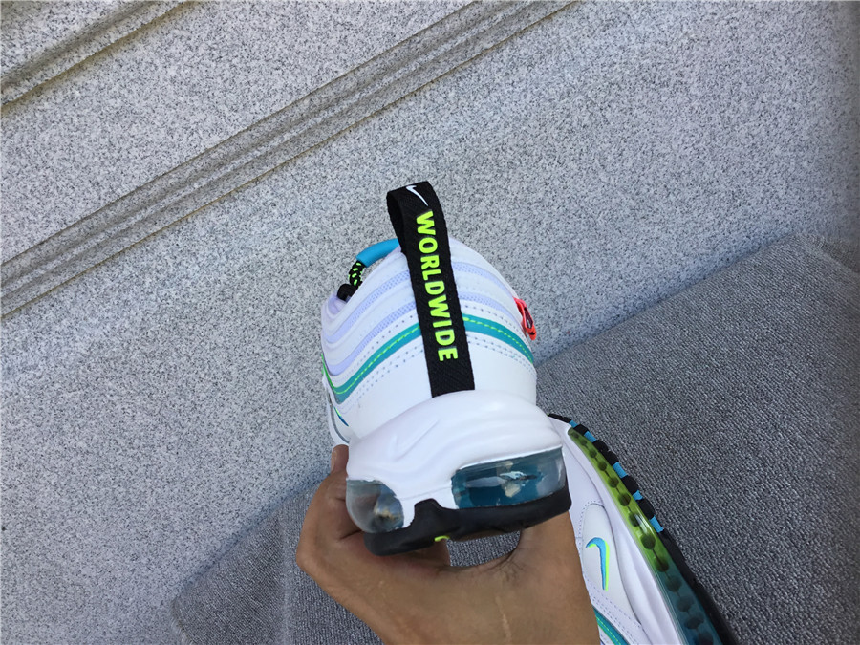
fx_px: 770
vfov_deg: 45.4
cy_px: 322
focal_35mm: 31
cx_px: 430
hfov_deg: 58.4
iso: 25
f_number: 2.4
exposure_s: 1/286
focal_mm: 3.3
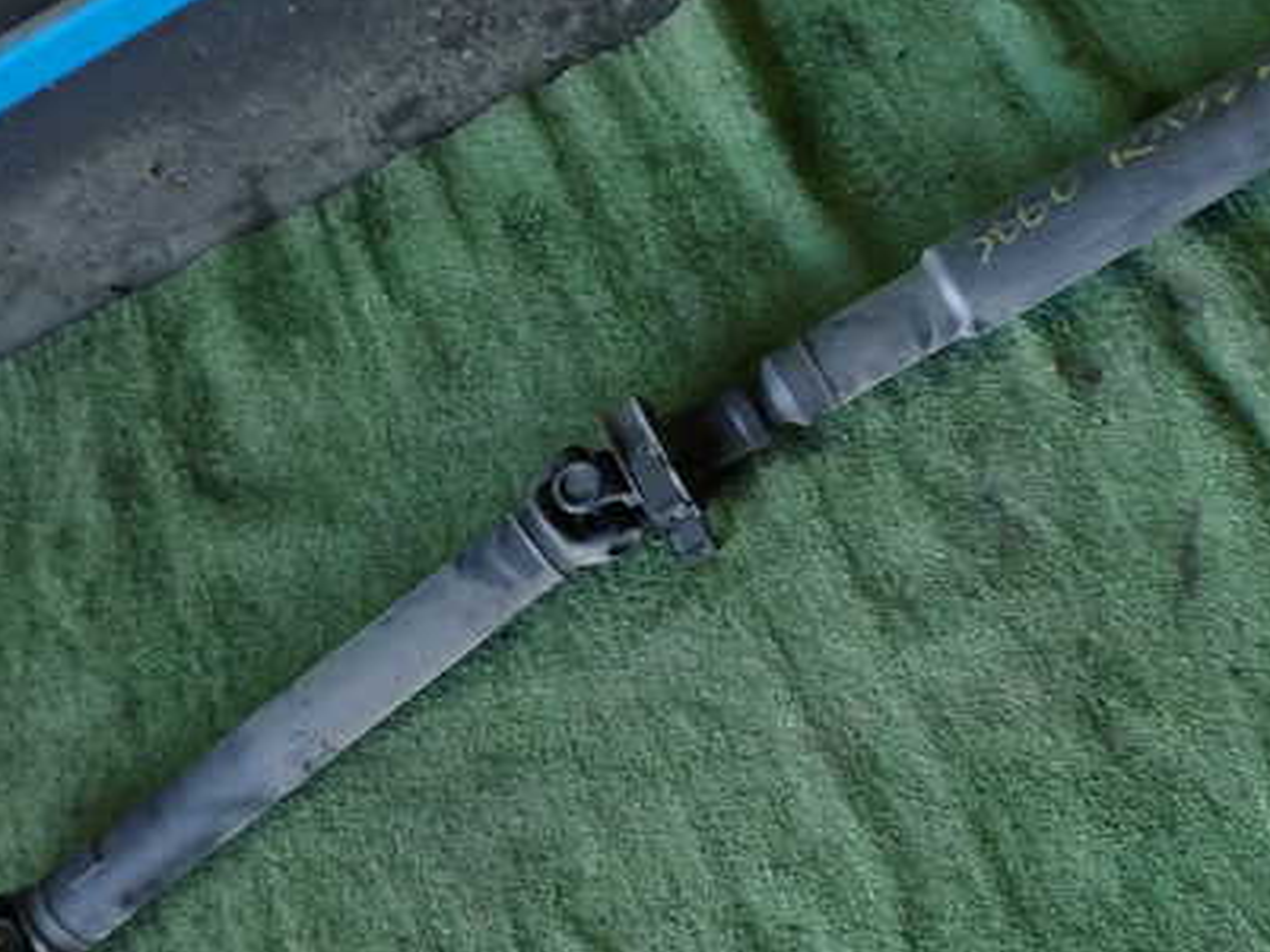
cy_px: 451
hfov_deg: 41.8
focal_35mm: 45
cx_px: 784
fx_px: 1651
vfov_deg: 32.2
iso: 200
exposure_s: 1/30
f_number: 2.3
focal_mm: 5.4
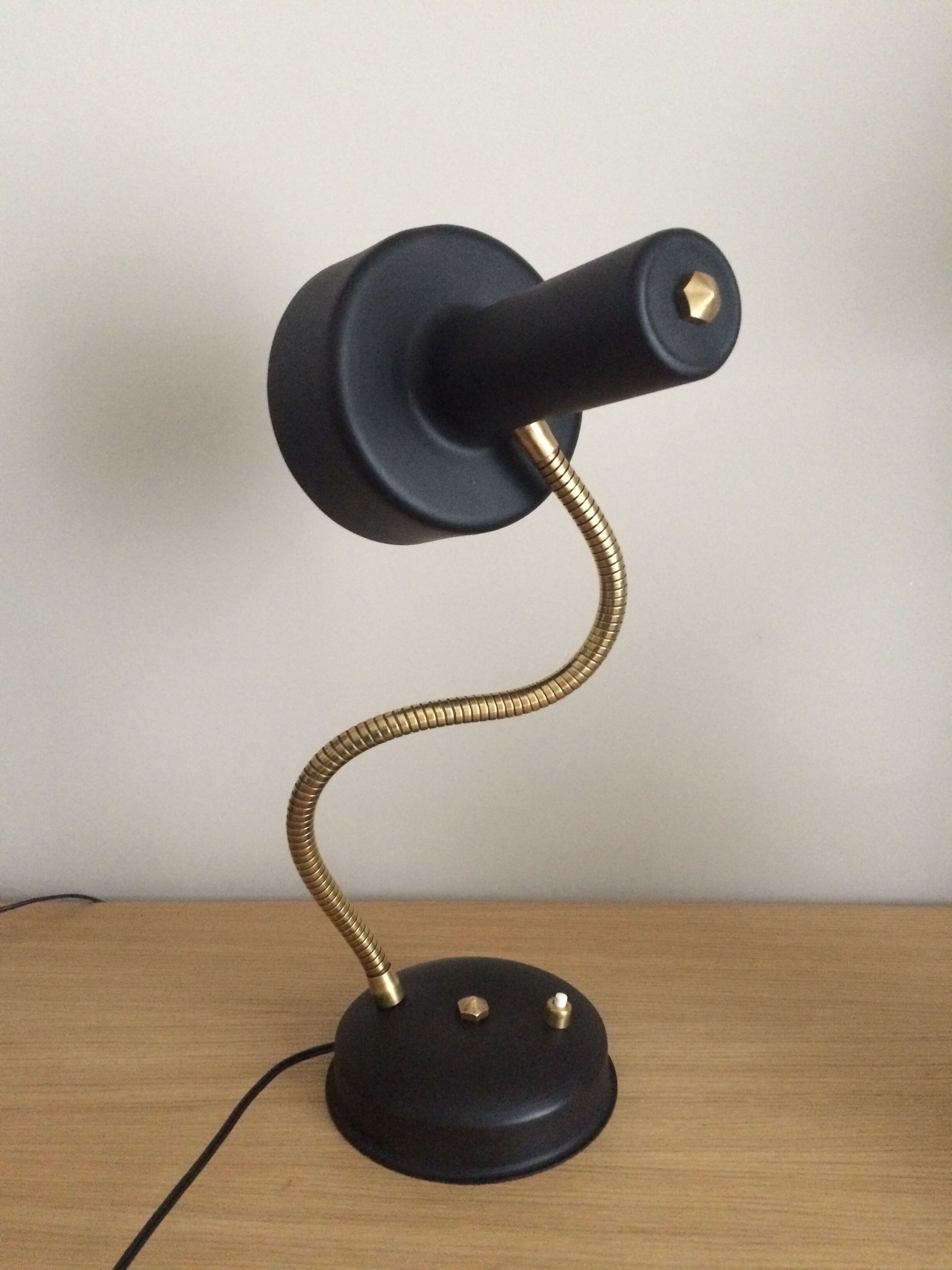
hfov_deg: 48.2
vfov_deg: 61.7
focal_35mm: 29
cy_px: 635
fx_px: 1063
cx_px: 476
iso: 500
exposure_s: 1/17
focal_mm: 4.15
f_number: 2.2
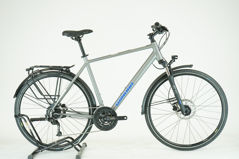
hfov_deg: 36.9
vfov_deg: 25.1
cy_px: 80
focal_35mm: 54
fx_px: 358
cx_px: 120
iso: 1600
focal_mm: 54
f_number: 5.6
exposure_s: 1/200
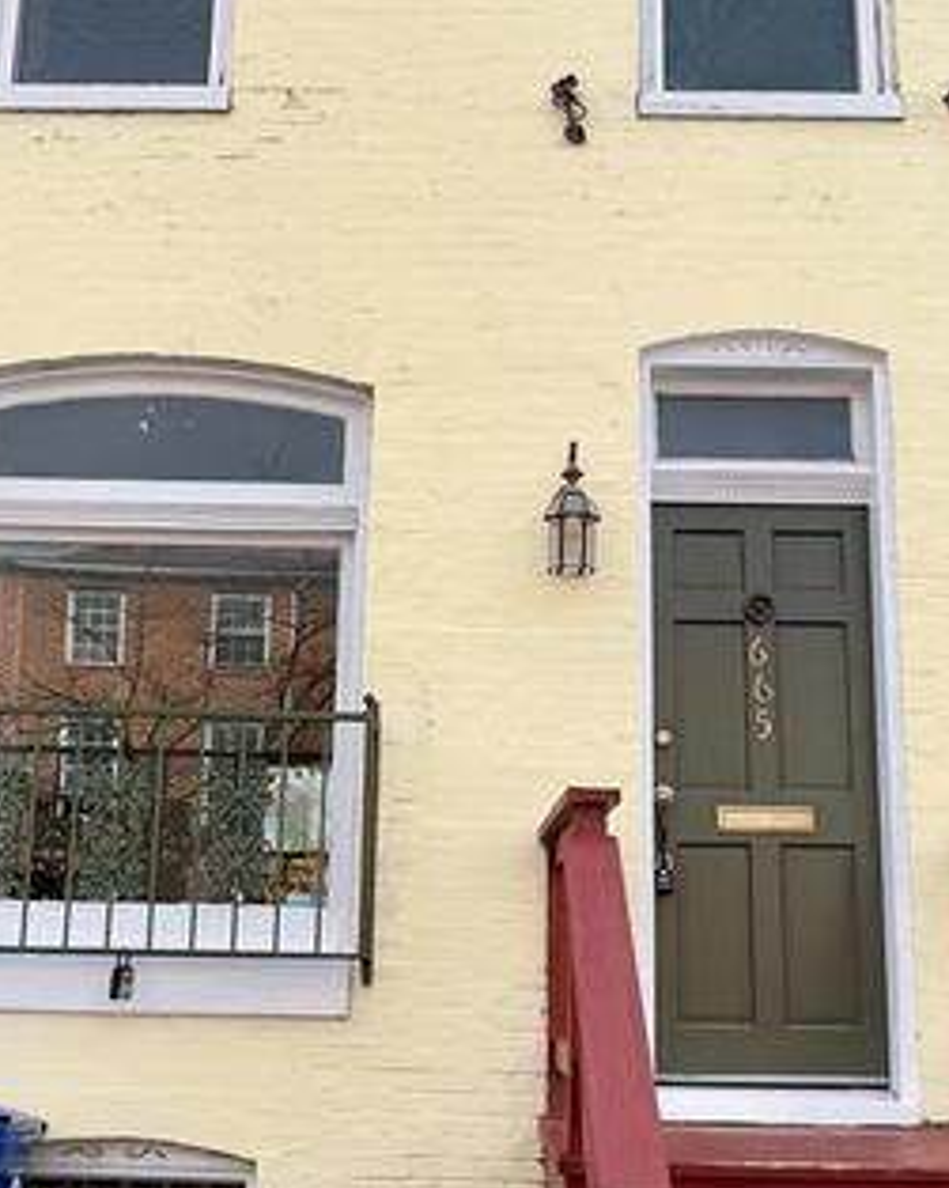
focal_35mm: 47
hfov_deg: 32.1
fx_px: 1651
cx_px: 461
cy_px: 639
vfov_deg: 39.5
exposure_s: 1/932
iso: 40
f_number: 2.2
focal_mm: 2.22
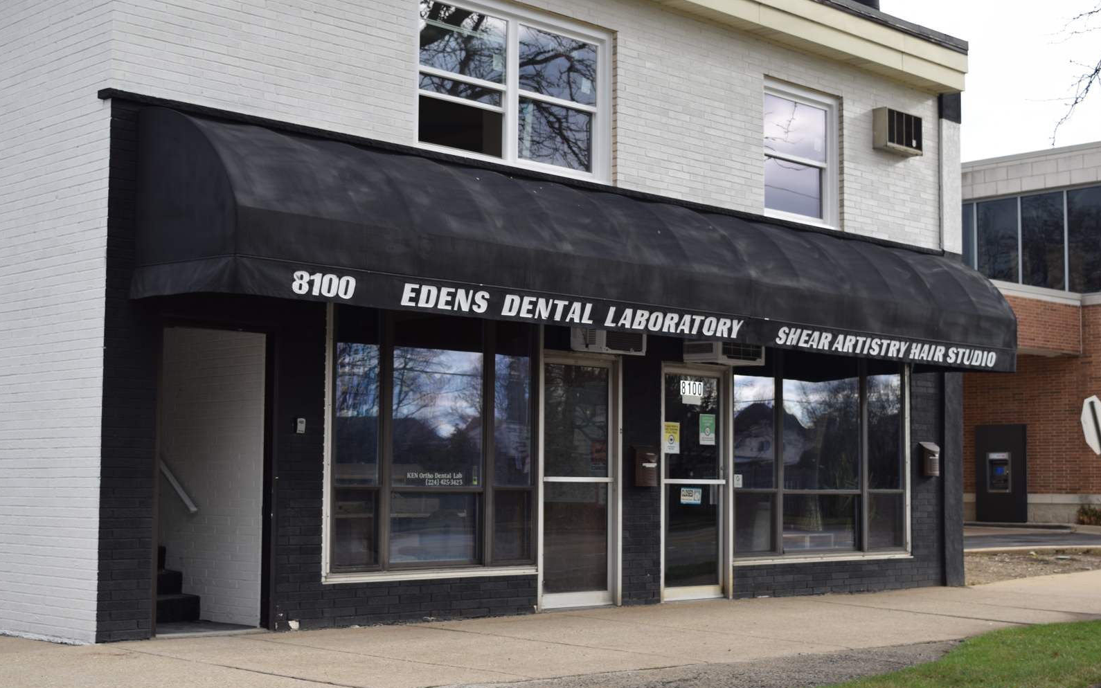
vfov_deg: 23.8
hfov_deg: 37.2
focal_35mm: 55
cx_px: 557
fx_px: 1636
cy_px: 362
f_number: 6.3
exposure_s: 1/200
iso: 100
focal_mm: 35
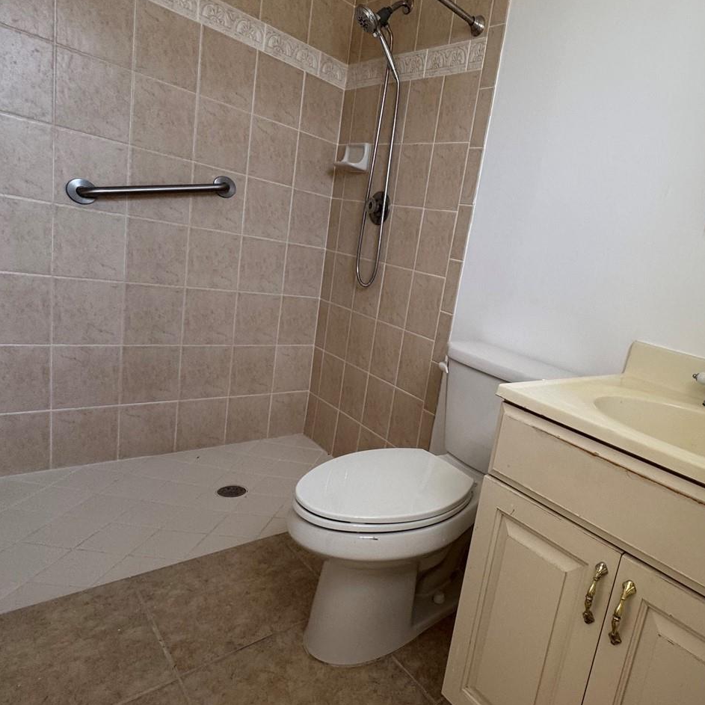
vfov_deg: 72.1
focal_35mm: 21
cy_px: 361
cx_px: 500
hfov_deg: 68.9
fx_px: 484
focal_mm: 2.22
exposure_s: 1/99
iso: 160
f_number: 2.2
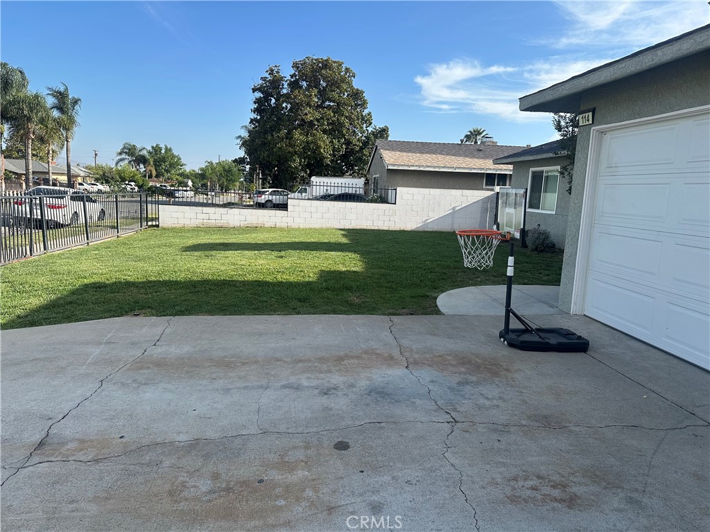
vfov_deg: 56.8
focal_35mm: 24
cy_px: 266
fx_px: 492
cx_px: 355
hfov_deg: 71.6
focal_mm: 6.86
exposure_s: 1/3058
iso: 80
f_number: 1.78
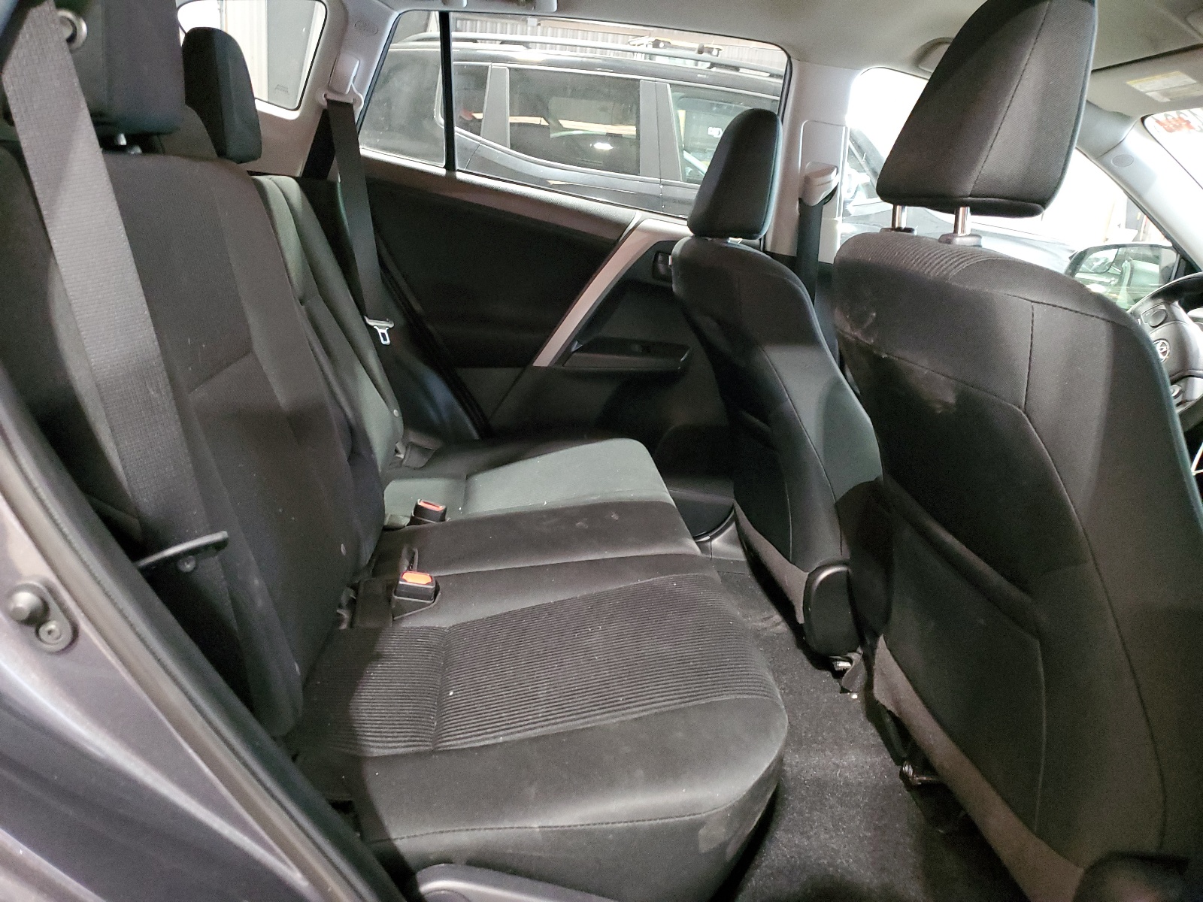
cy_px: 451
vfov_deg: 53.1
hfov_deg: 67.3
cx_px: 602
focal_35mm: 26
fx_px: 904
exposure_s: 1/15
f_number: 1.5
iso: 531
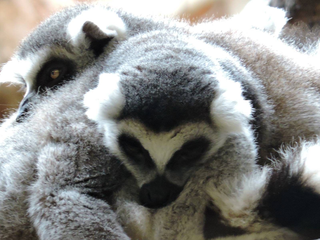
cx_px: 160
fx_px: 9244
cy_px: 120
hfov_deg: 2.0
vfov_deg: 1.5
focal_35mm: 1000
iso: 800
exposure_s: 1/15
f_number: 5.9
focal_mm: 180
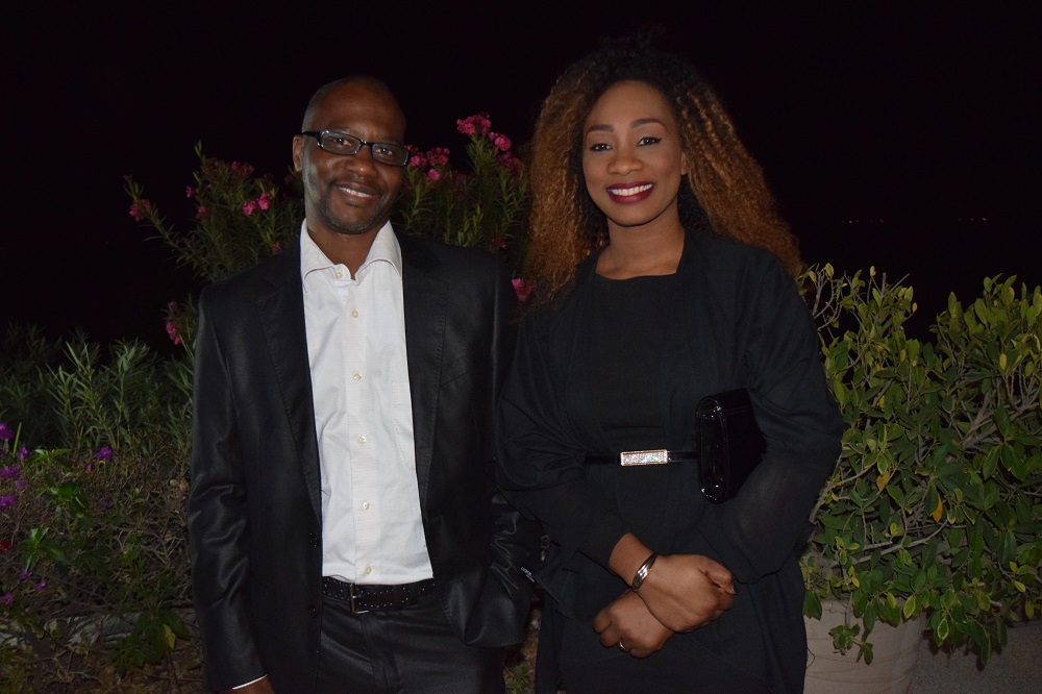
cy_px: 347
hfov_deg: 55.1
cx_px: 521
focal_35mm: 34
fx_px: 998
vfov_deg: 38.3
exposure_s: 1/60
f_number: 3.8
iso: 2500
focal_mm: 23
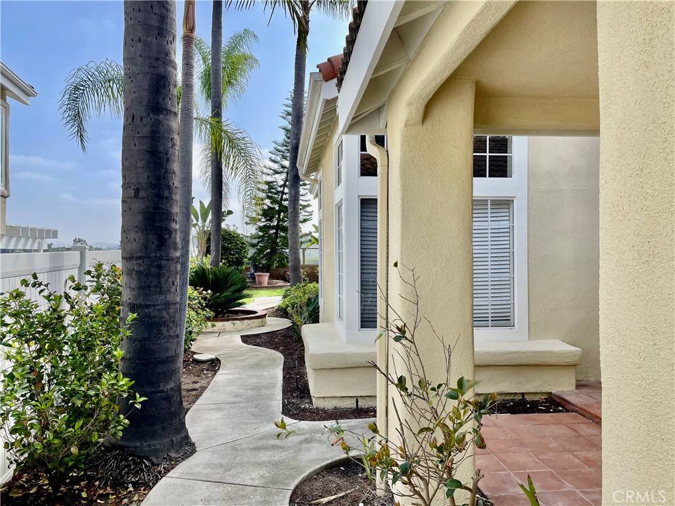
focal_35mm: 26
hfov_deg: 67.3
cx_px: 338
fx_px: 507
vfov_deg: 53.1
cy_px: 253
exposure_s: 1/1575
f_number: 1.6
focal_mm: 4.2
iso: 32
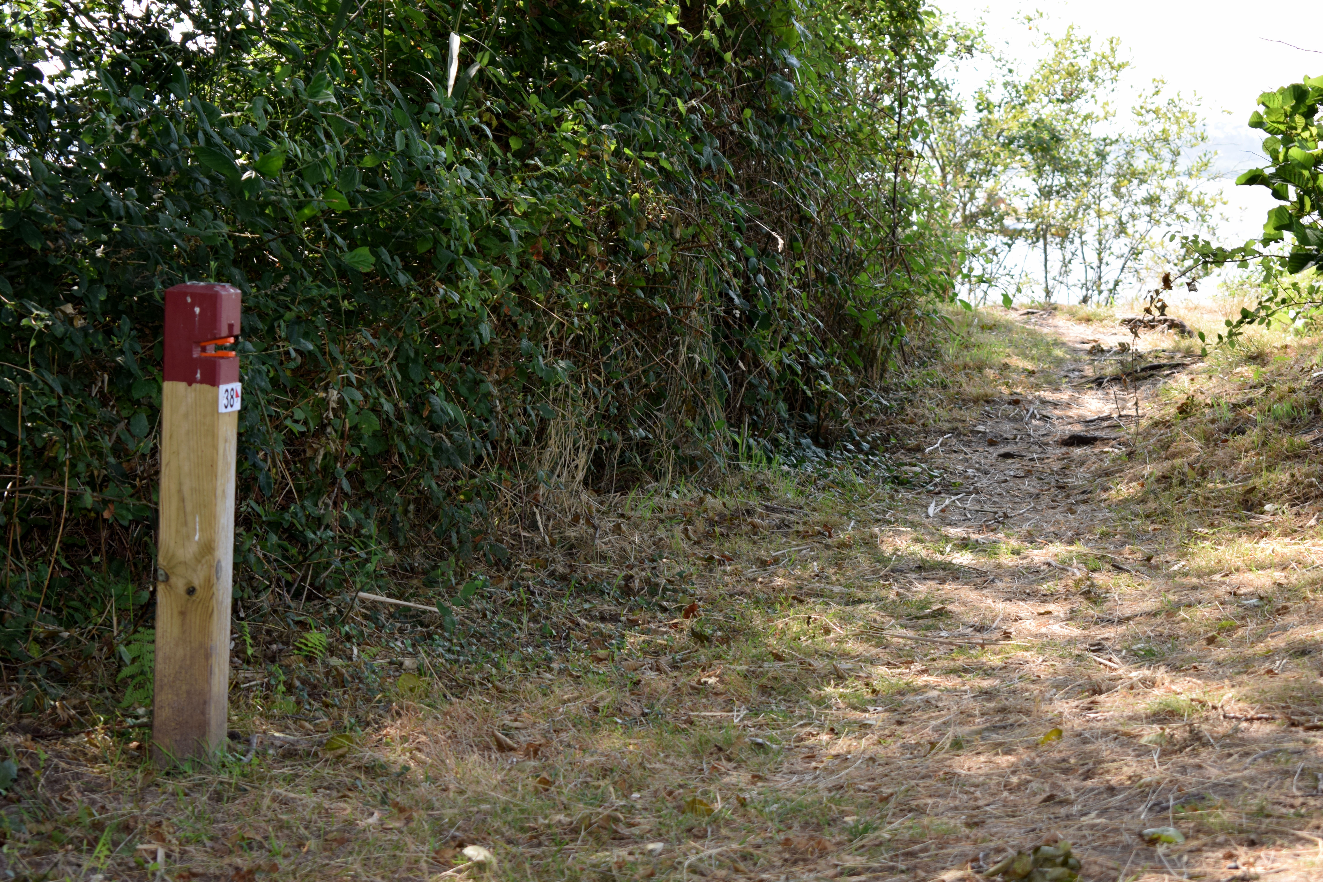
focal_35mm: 82
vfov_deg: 16.6
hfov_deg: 24.6
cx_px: 662
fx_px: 3032
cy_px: 441
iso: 180
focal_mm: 55
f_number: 5.6
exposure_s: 1/125
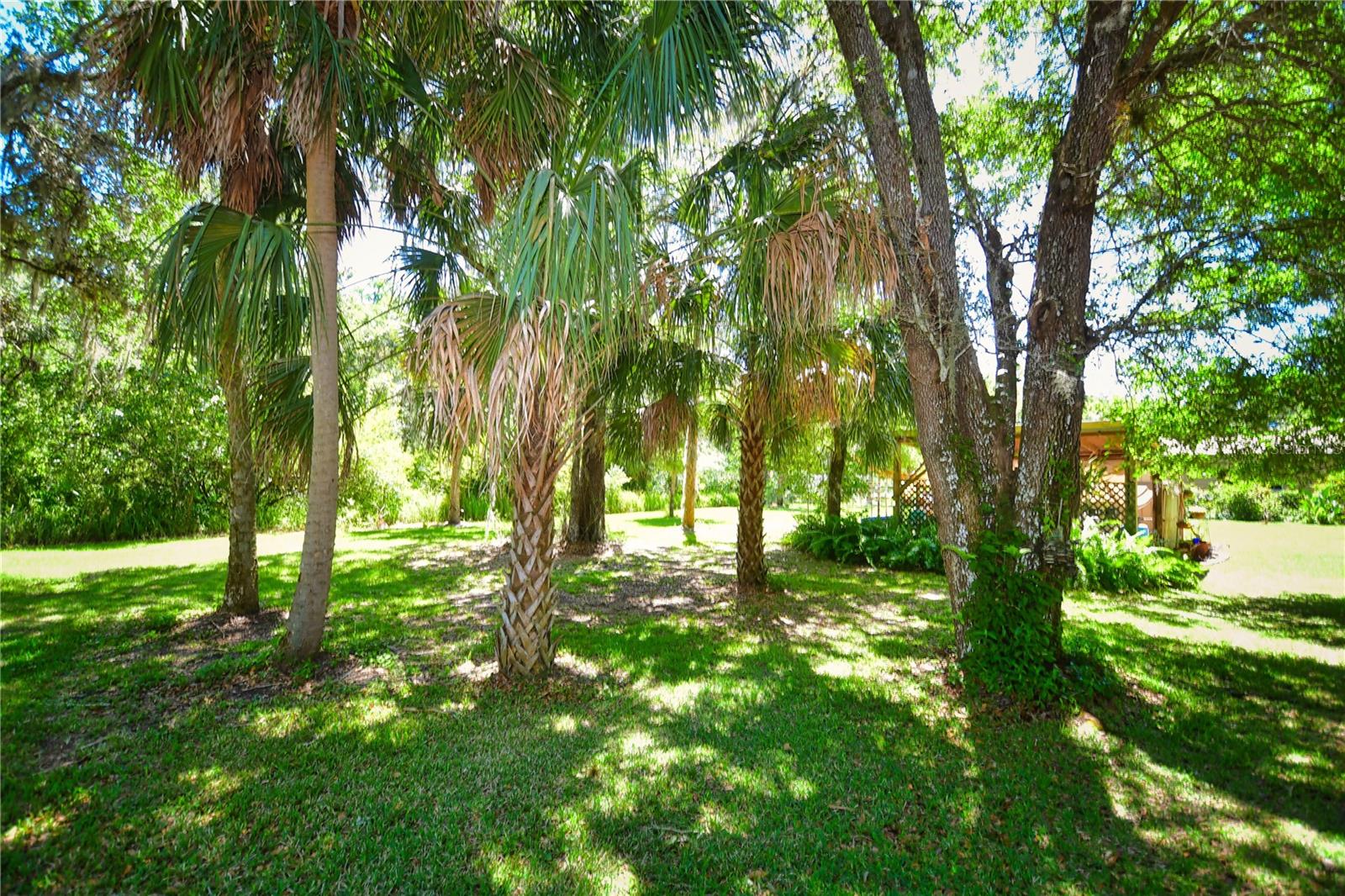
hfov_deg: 100.4
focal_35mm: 15
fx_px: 560
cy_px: 448
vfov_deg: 77.3
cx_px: 672
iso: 100
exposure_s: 1/60
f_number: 4
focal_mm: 10
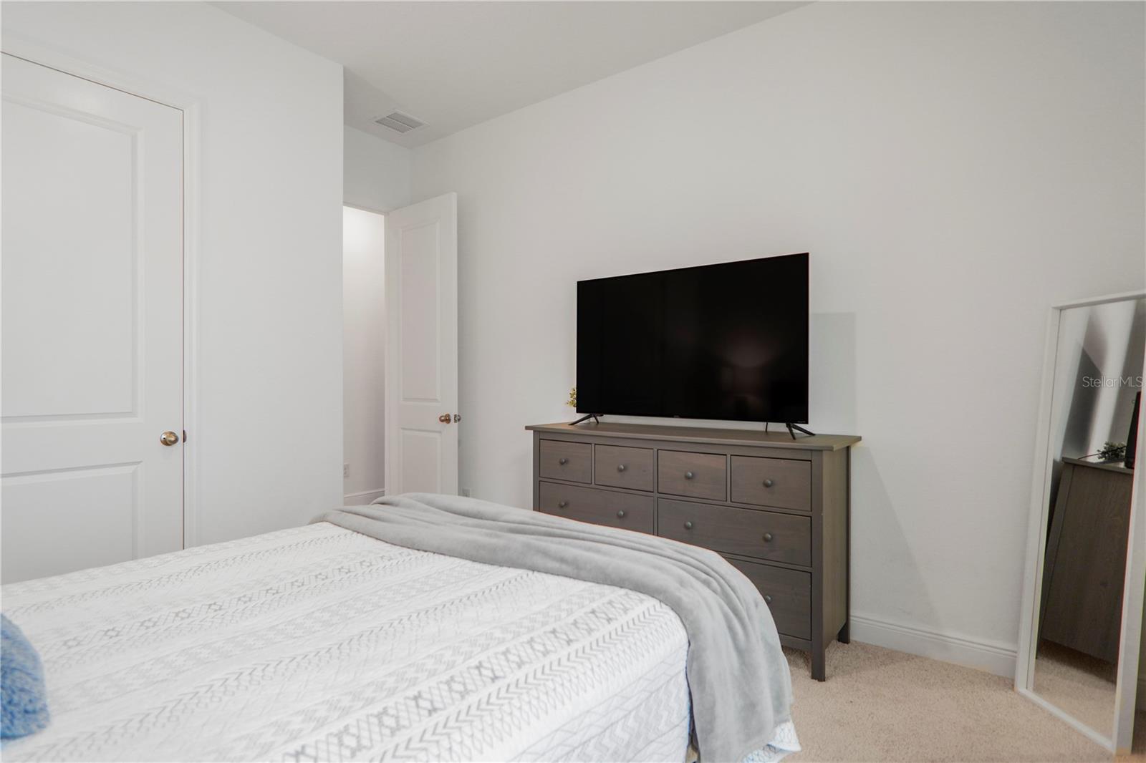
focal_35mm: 18
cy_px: 382
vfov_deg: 67.4
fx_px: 573
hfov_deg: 90.0
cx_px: 573
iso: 100
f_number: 2
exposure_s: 1/40
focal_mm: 12
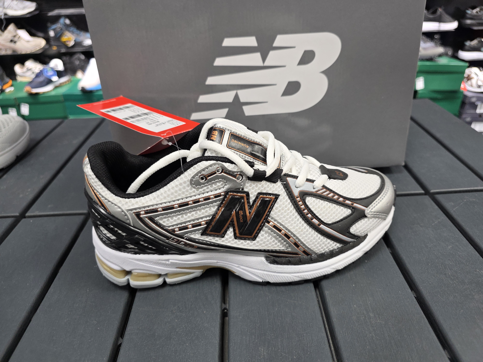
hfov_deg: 73.9
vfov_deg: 58.9
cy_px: 181
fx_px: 321
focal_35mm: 23
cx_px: 242
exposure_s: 1/100
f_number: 1.7
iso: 160
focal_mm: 6.3
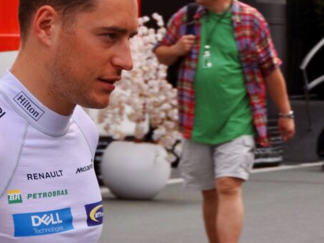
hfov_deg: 4.6
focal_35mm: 429
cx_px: 79
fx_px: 4015
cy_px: 91
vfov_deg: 3.5
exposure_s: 1/400
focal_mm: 44.8
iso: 100
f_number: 5.5
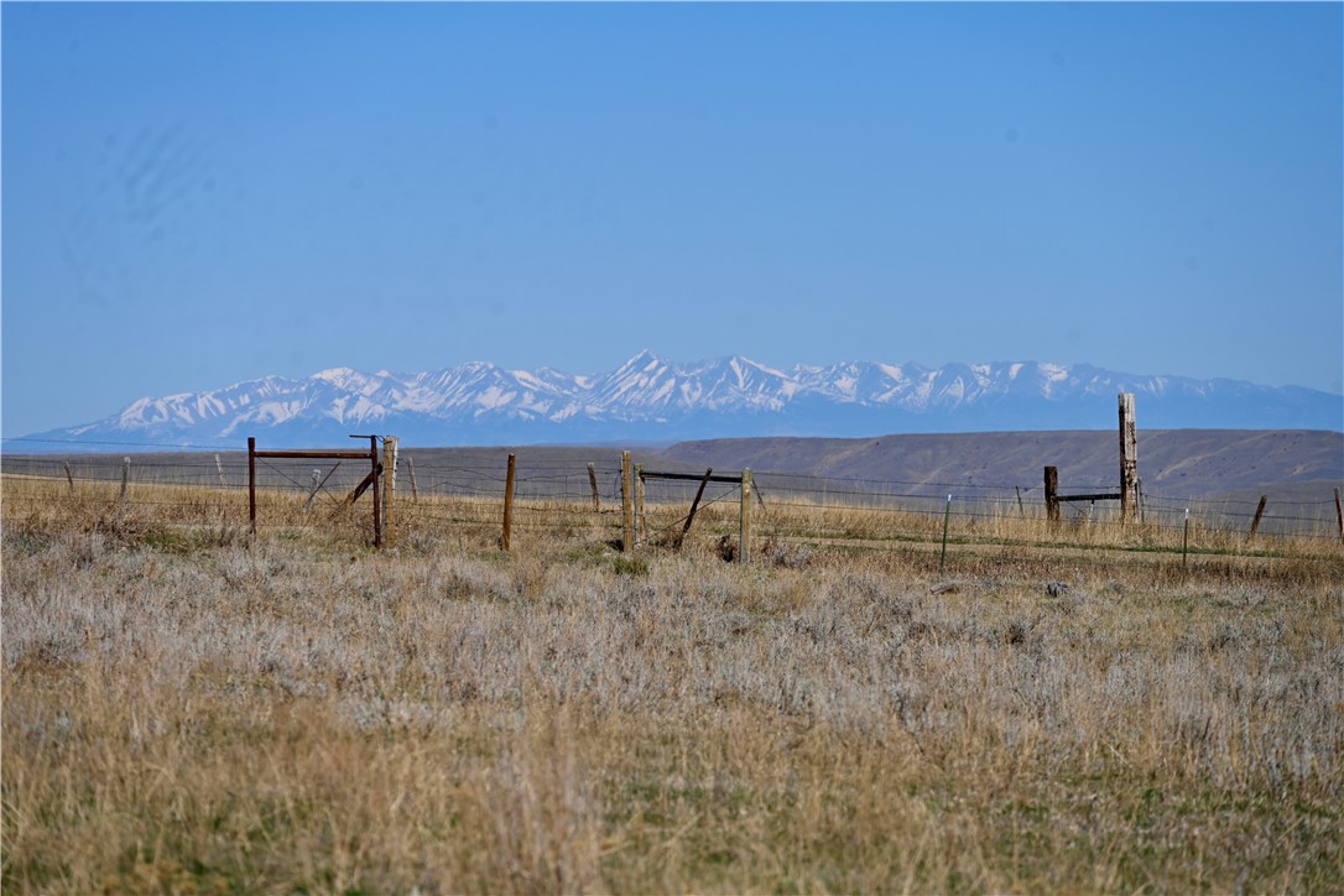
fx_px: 7466
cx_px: 672
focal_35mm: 200
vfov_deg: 6.9
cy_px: 448
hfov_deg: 10.3
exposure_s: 1/800
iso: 100
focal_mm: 200
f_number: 8
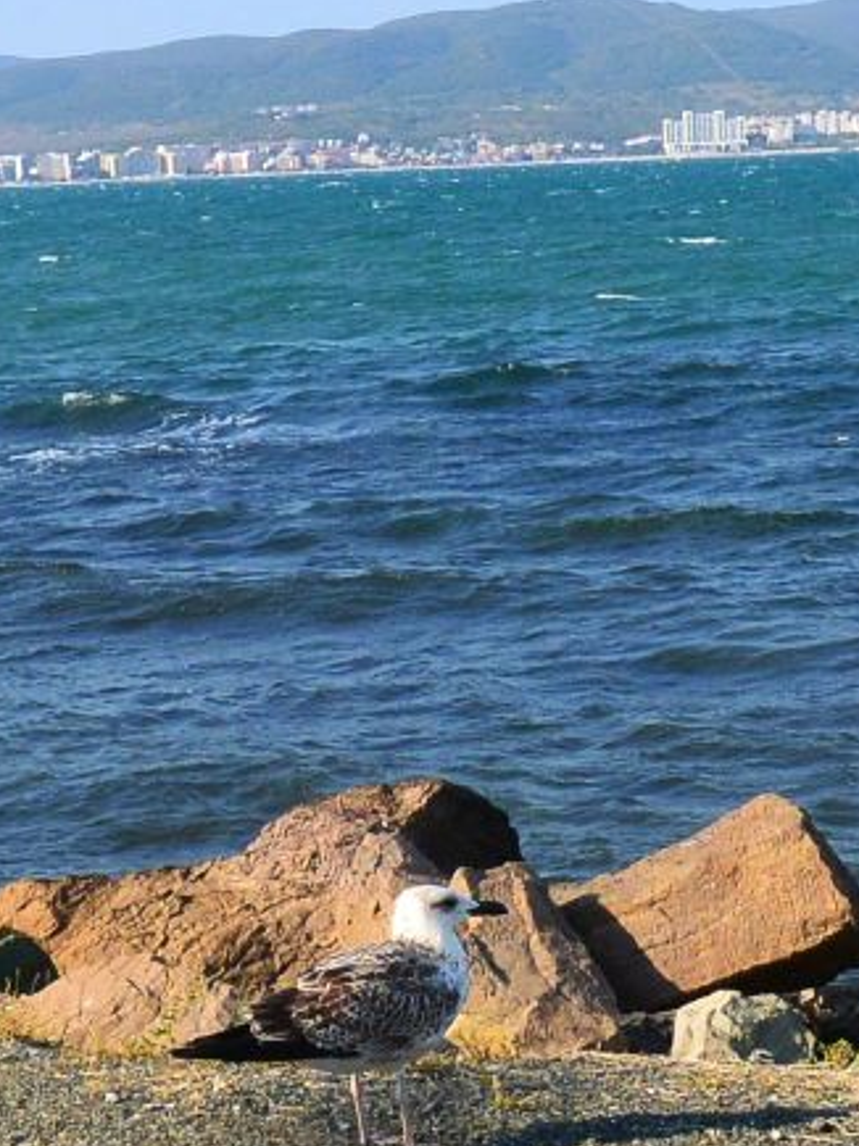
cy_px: 689
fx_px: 2814
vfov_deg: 23.0
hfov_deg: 15.8
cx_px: 1323
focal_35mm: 85
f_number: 4.5
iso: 160
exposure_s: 1/640
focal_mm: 11.4
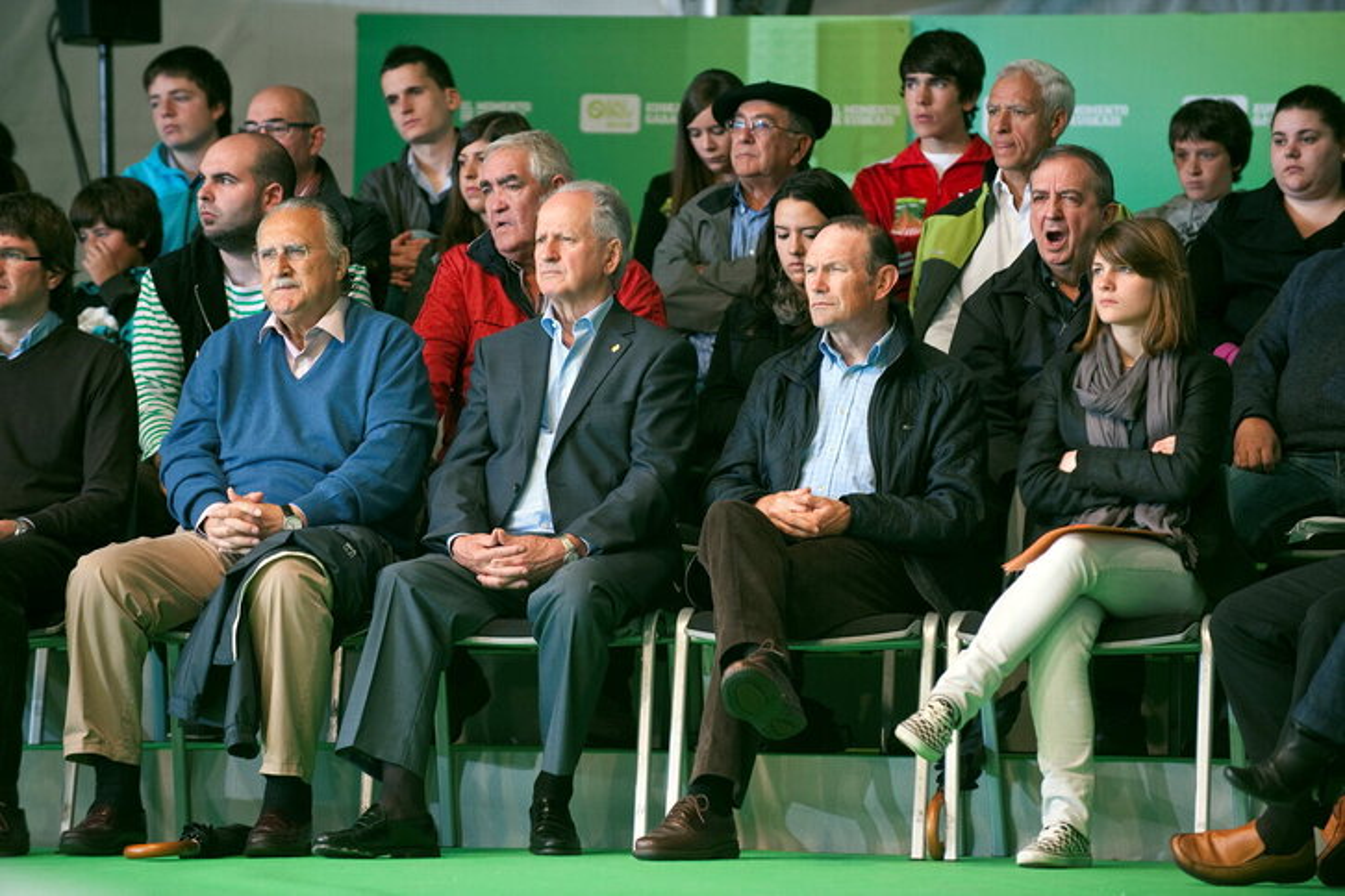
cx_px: 672
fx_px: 6351
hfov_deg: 12.1
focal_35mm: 170
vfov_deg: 8.1
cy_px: 448
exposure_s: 1/250
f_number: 4
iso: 800
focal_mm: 170
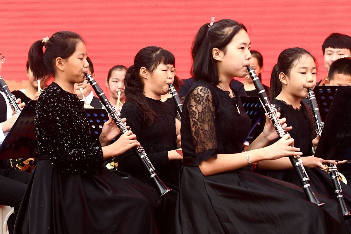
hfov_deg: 14.7
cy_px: 131
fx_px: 1355
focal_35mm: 139
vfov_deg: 9.9
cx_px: 216
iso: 1000
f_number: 4.5
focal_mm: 70
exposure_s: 1/1000
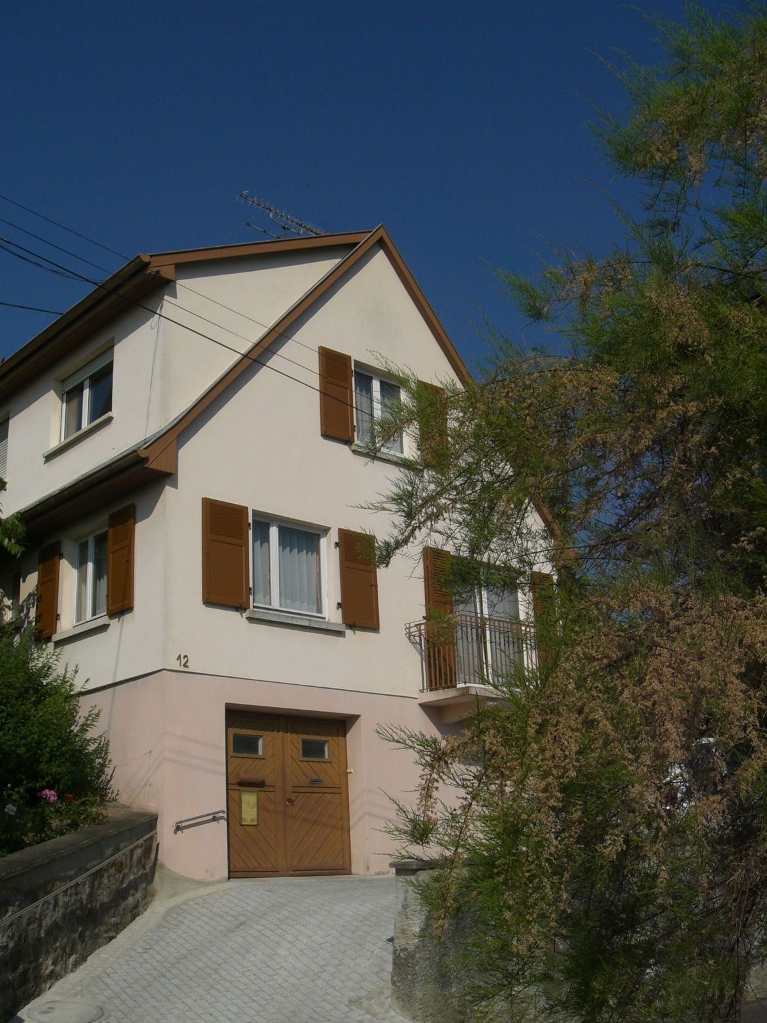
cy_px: 512
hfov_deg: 37.7
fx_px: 1123
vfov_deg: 49.0
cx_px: 384
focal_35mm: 38
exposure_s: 1/2000
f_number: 4.4
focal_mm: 6.3
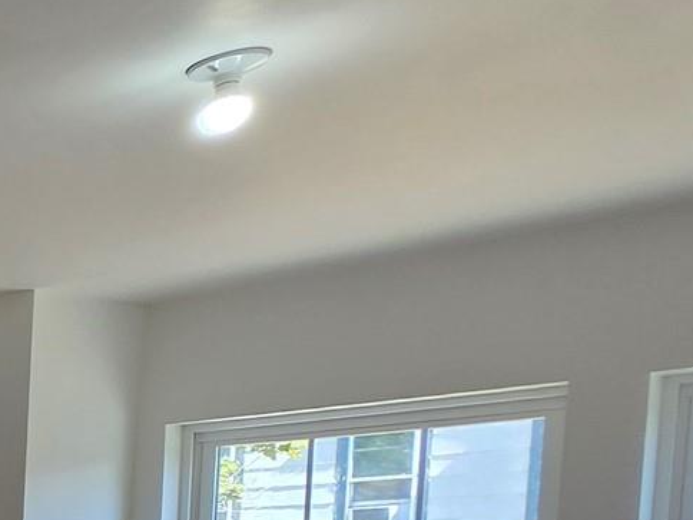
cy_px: 679
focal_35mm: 55
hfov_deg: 18.2
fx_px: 1101
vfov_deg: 23.4
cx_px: -763
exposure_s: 1/60
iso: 32
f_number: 2.2
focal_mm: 1.7
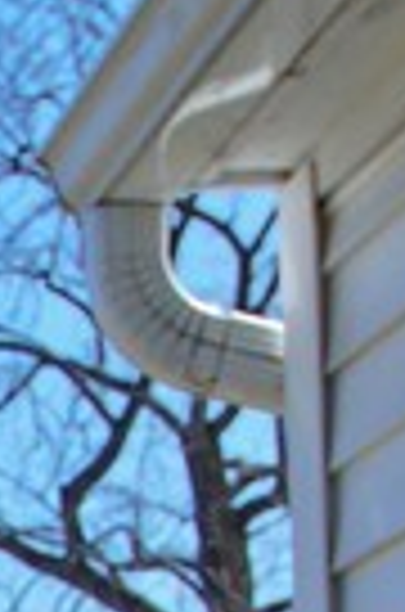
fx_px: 2239
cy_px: 1134
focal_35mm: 132
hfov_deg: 8.9
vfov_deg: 13.7
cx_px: -693
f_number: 4.5
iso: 100
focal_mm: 11
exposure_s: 1/500
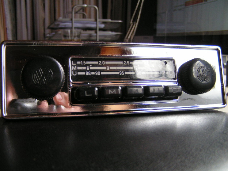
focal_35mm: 39
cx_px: 114
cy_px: 85
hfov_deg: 47.9
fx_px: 257
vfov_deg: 36.8
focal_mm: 6.3
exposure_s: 1/50
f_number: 2.8
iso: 100
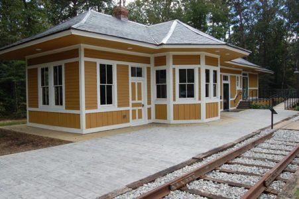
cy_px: 100
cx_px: 150
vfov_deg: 43.5
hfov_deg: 62.0
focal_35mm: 30
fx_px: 249
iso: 400
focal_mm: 20
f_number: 10
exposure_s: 1/250
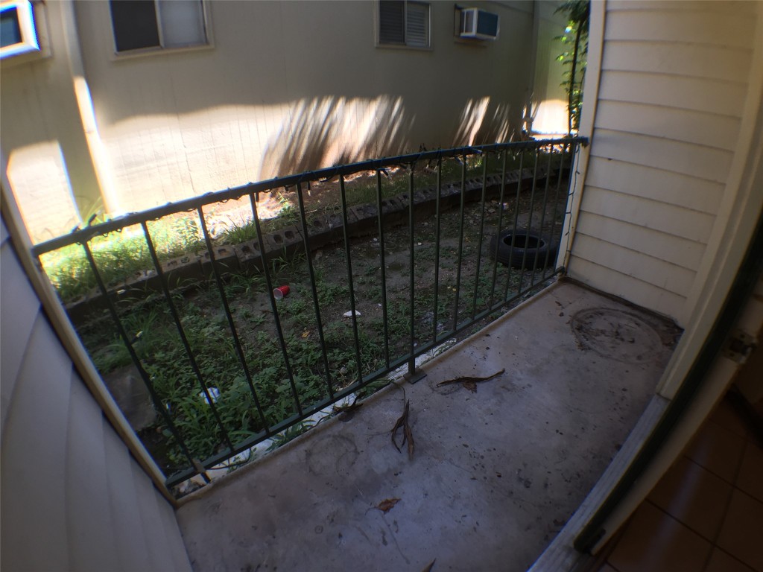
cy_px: 286
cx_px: 382
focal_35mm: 29
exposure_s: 1/120
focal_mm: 4.15
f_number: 2.2
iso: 50
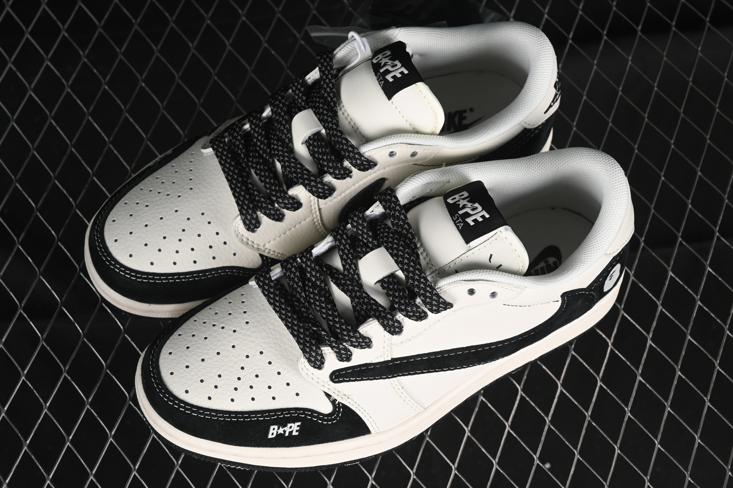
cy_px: 244
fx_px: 1527
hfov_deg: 27.0
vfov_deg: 18.2
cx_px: 366
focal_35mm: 75
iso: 160
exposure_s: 1/60
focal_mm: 50
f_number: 7.1
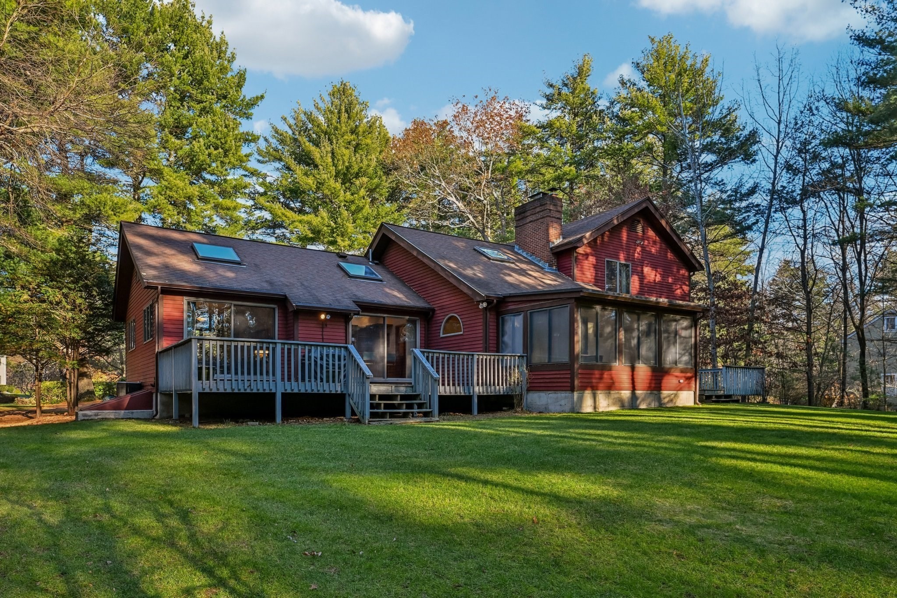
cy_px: 299
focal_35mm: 22
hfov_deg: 78.6
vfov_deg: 57.2
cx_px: 448
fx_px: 548
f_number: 8
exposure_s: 1/80
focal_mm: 22
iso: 400
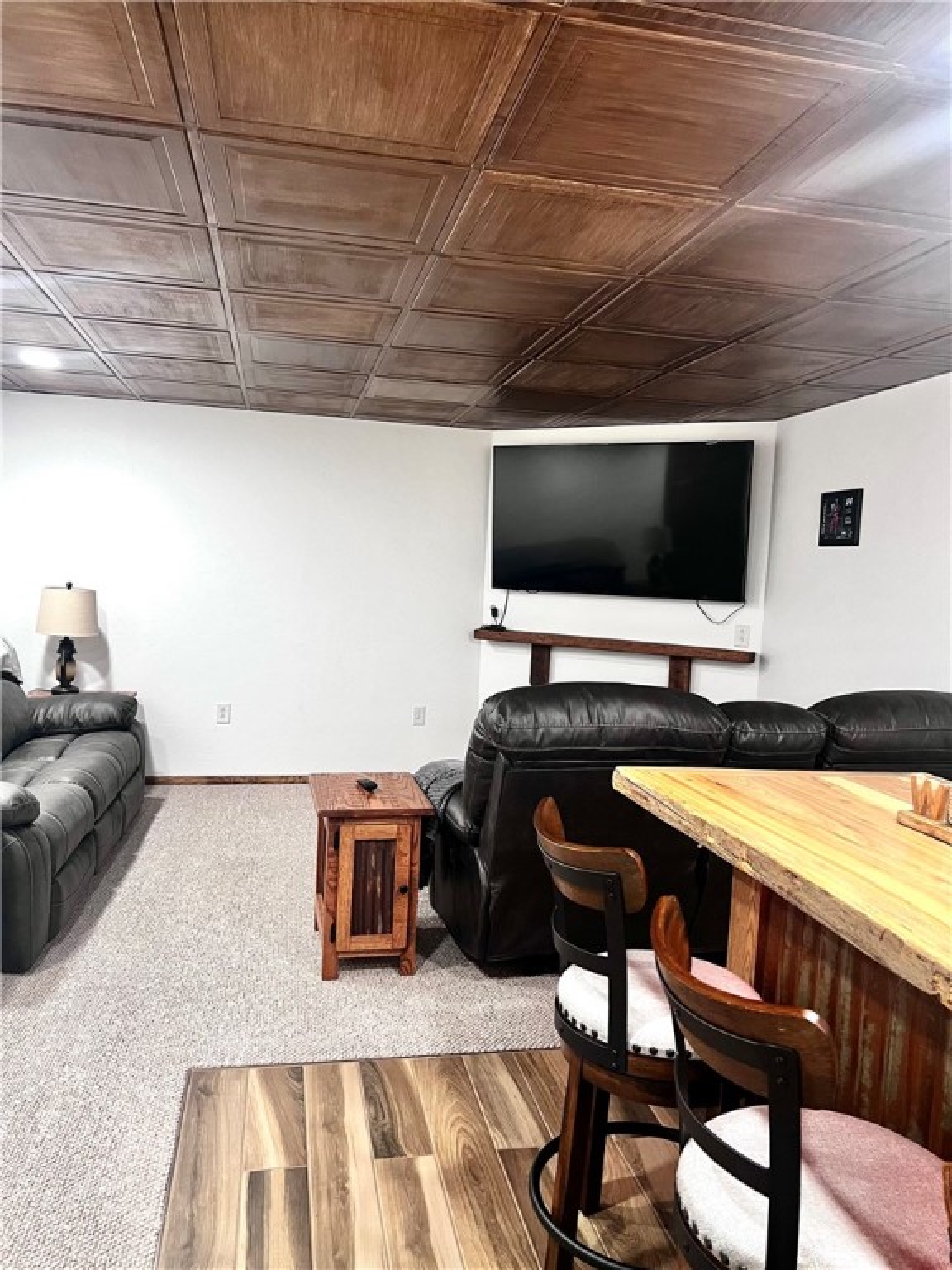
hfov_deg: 53.1
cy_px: 635
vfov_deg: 67.3
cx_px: 476
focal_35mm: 26
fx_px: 953
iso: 200
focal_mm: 5.7
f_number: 1.5
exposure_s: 1/60
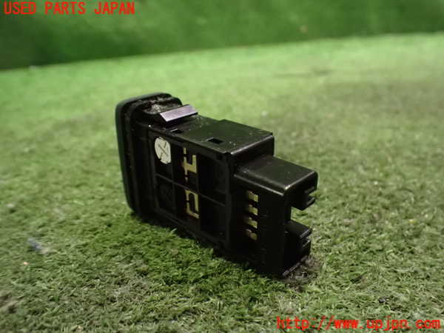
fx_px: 385
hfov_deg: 60.0
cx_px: 222
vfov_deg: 46.8
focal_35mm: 30
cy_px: 166
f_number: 2.3
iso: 1600
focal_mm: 5.4
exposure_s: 1/30
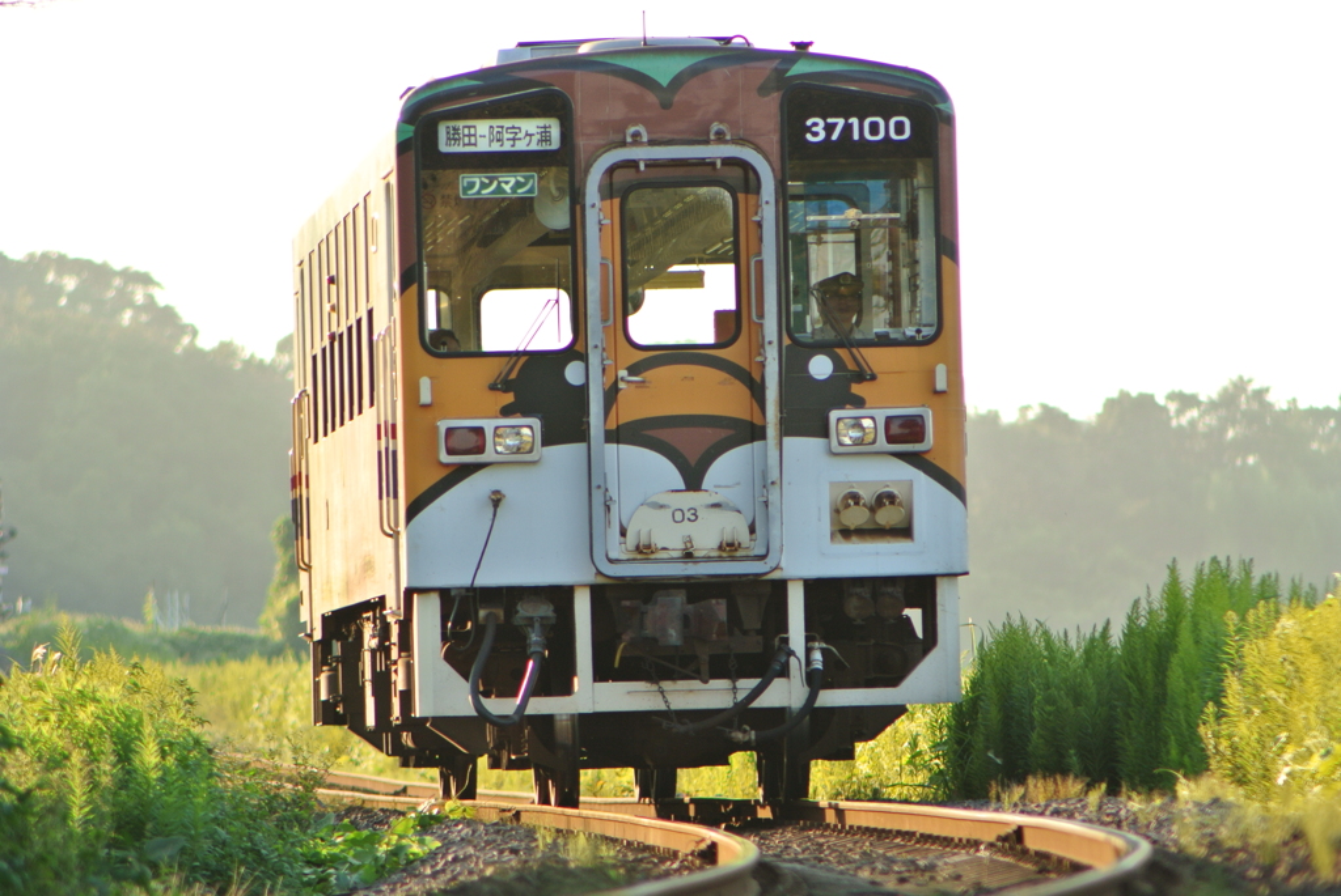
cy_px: 448
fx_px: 10552
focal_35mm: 283
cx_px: 670
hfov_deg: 7.3
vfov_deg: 4.9
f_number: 3.5
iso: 100
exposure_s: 1/200
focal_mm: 105
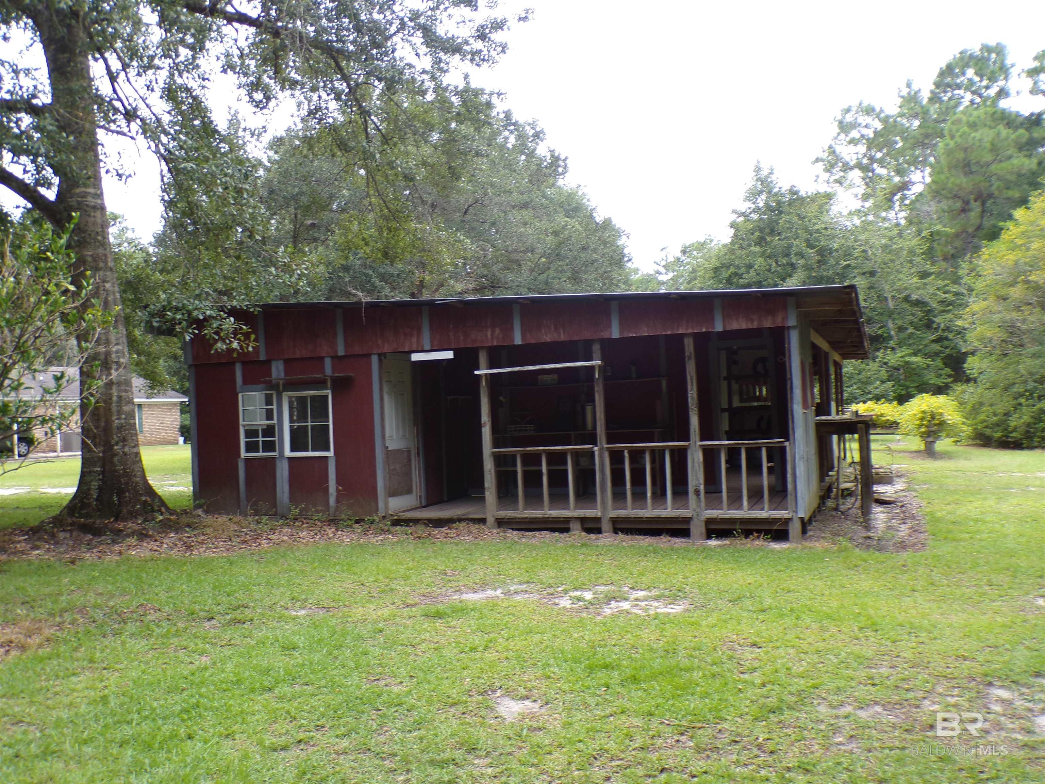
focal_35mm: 32
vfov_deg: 44.2
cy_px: 392
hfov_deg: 56.8
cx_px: 522
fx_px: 966
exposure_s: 1/56
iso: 100
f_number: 3.2
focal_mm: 5.8
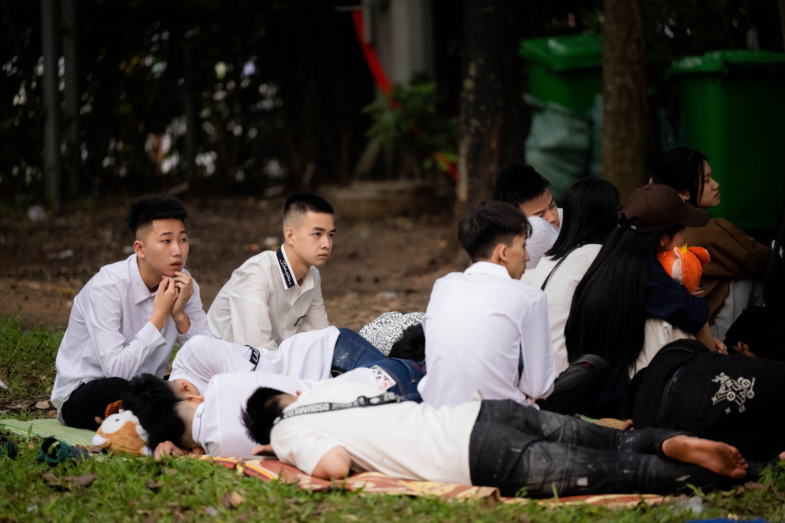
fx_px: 4251
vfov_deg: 7.0
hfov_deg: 10.5
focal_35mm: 195
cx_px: 392
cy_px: 262
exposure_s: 1/320
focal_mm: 195
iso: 3200
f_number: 2.8
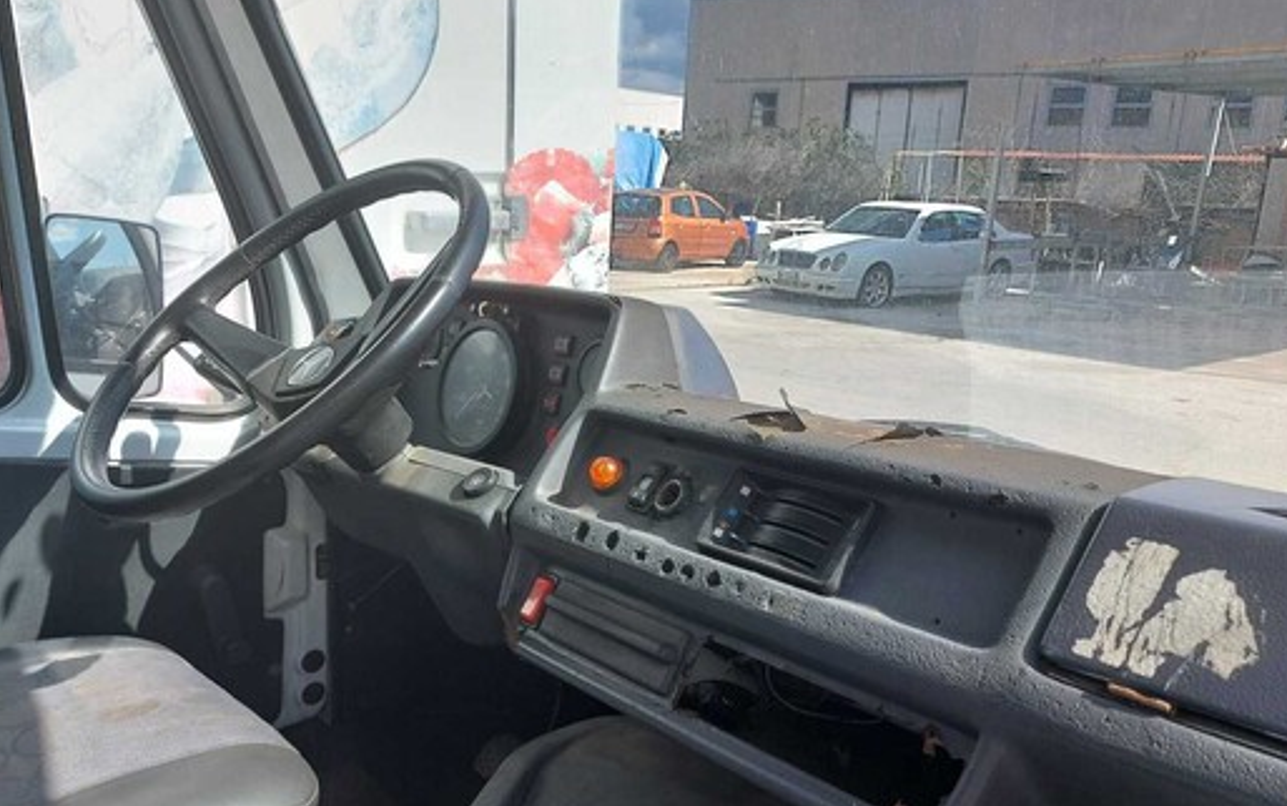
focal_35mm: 31
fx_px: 1088
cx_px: 590
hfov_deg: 61.1
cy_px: 472
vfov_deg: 40.5
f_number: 1.8
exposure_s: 1/617
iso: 25
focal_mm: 5.23
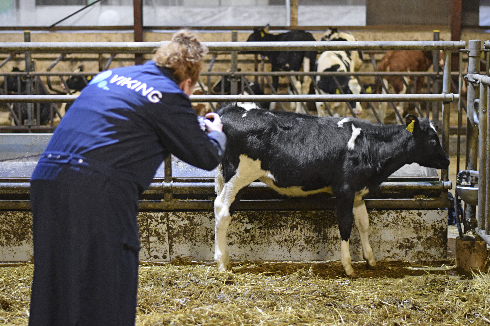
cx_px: 245
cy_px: 163
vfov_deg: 18.2
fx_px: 1021
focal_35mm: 75
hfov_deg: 27.0
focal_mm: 50
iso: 3200
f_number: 2
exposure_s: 1/50
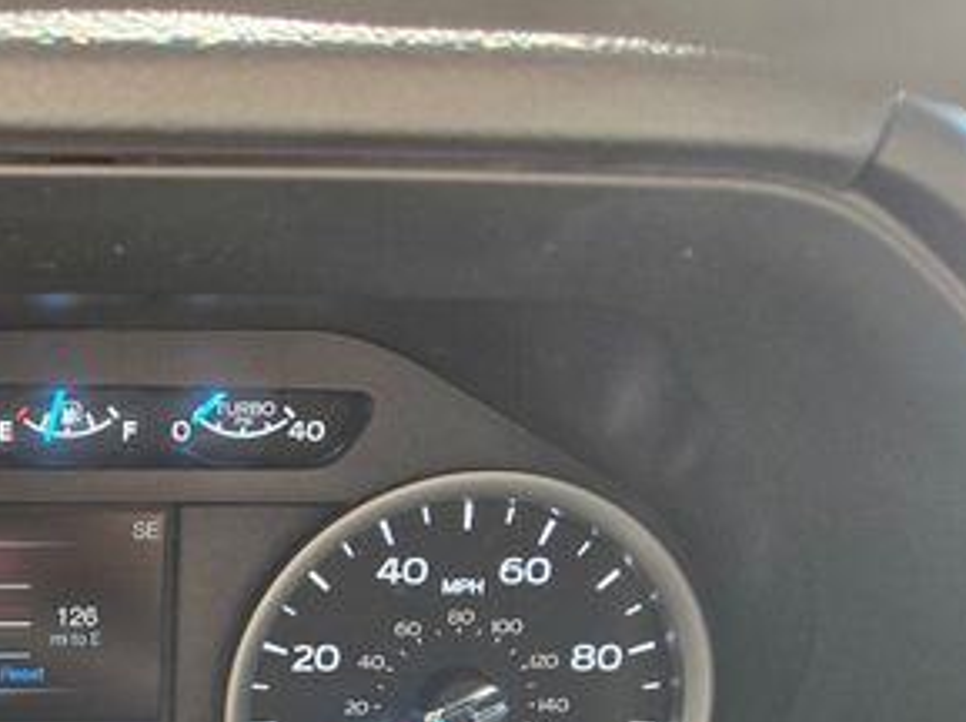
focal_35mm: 51
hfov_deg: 34.2
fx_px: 1421
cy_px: 722
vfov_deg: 26.9
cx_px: -3
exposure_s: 1/180
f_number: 1.8
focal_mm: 5.4
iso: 200
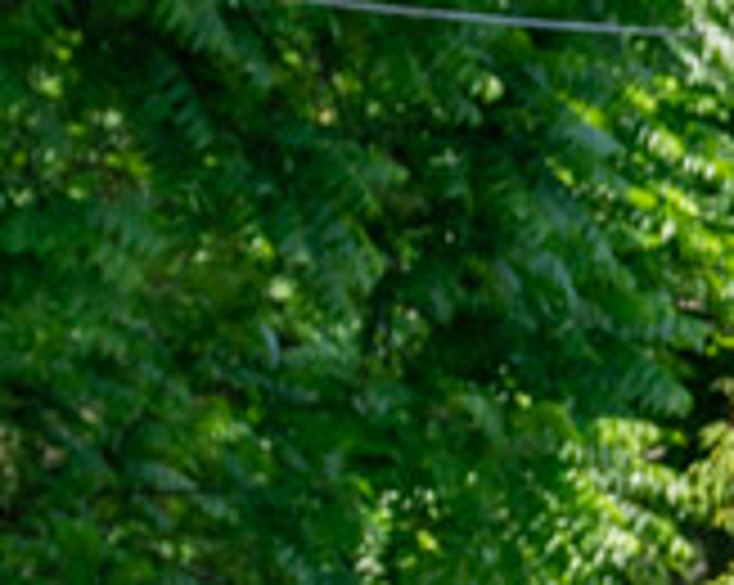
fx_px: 13127
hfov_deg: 3.1
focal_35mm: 605
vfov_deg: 2.5
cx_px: 2972
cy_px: 947
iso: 100
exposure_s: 1/800
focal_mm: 75
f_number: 5.6
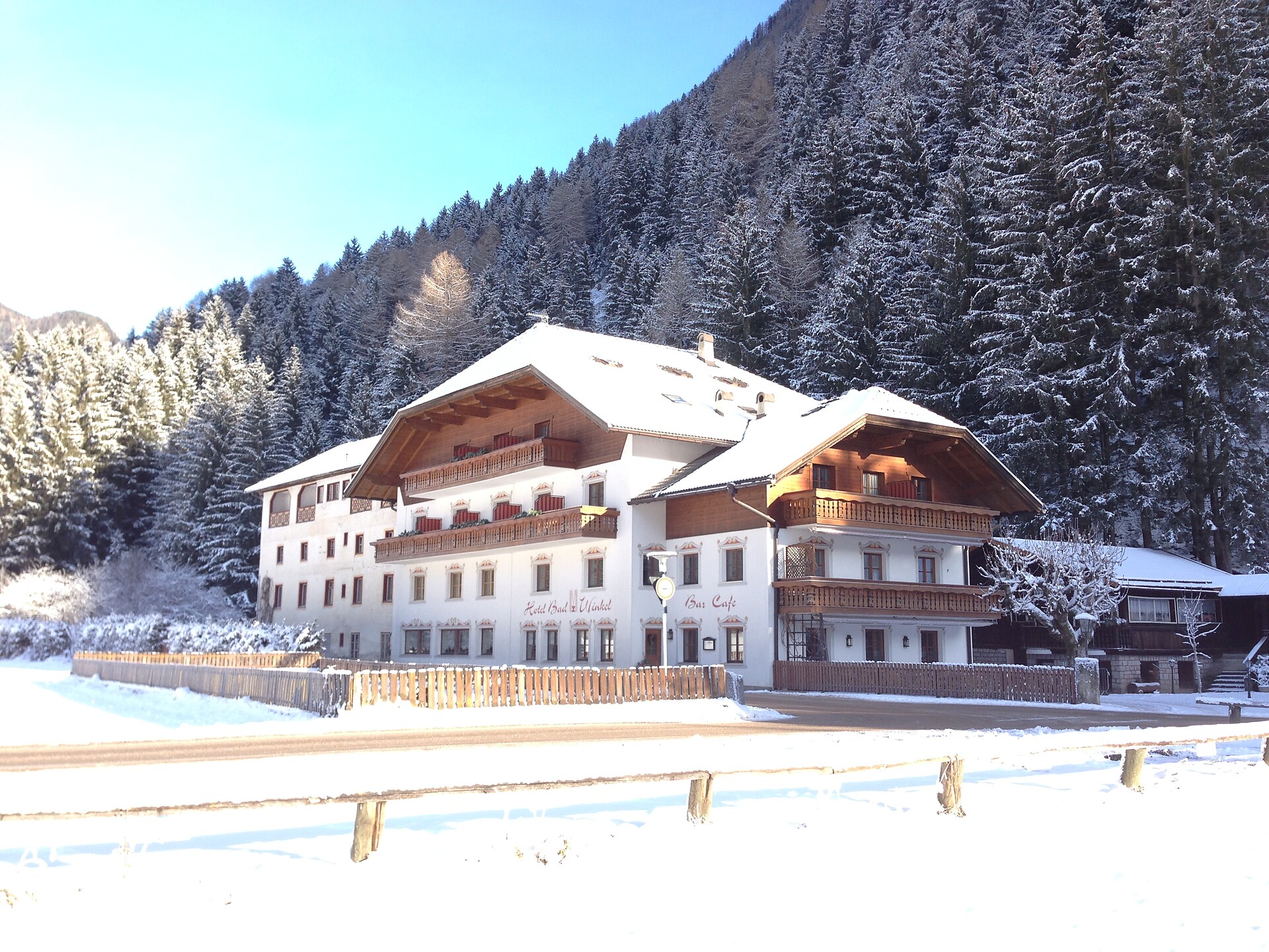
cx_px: 634
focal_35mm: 33
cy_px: 476
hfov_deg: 55.4
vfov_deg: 42.9
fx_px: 1210
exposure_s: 1/278
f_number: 2.4
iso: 50
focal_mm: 4.12
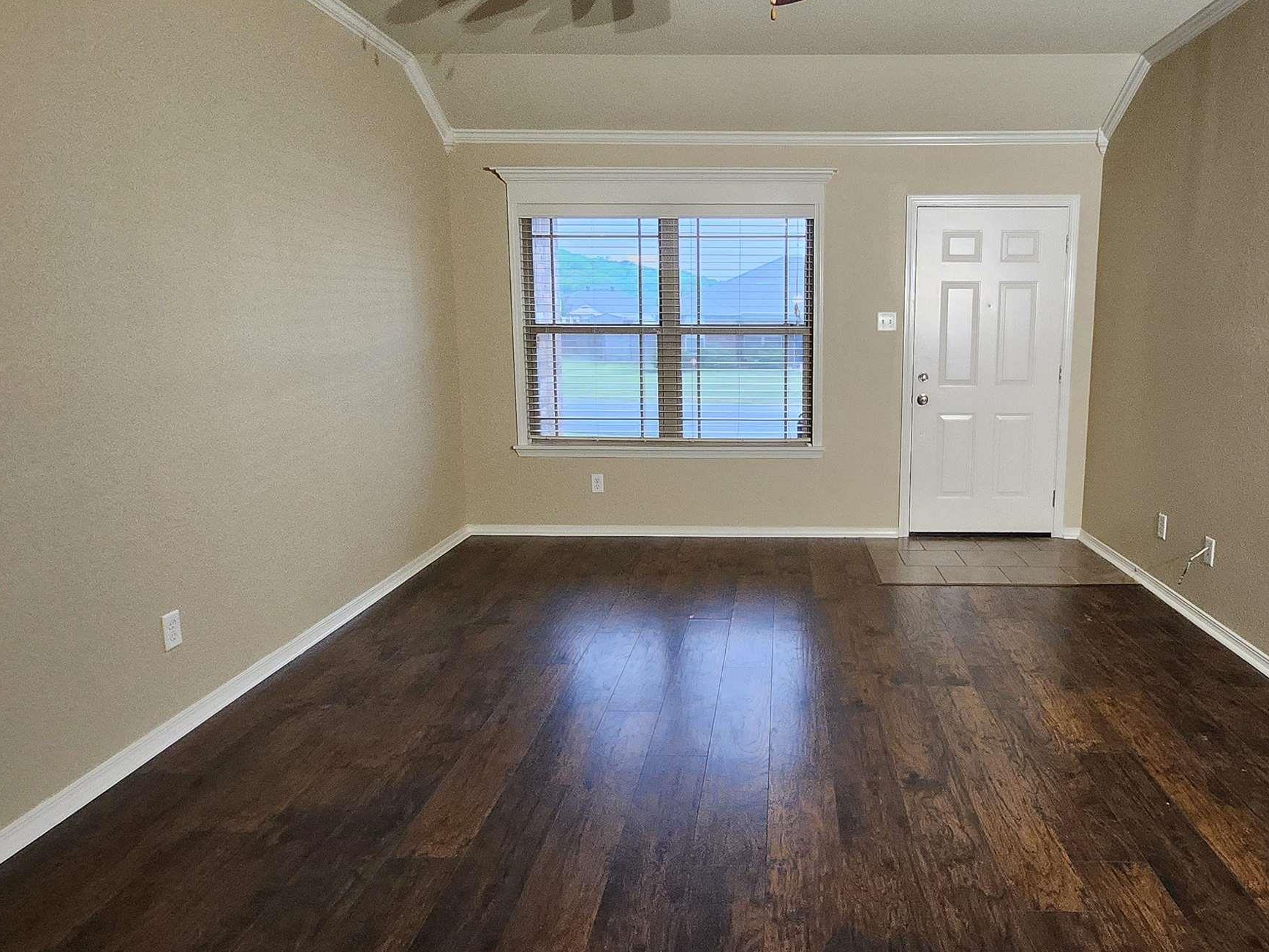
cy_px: 453
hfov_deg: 72.9
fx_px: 843
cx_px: 779
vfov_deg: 58.9
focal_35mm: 23
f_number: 2.2
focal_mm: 1.74
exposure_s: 1/60
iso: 250
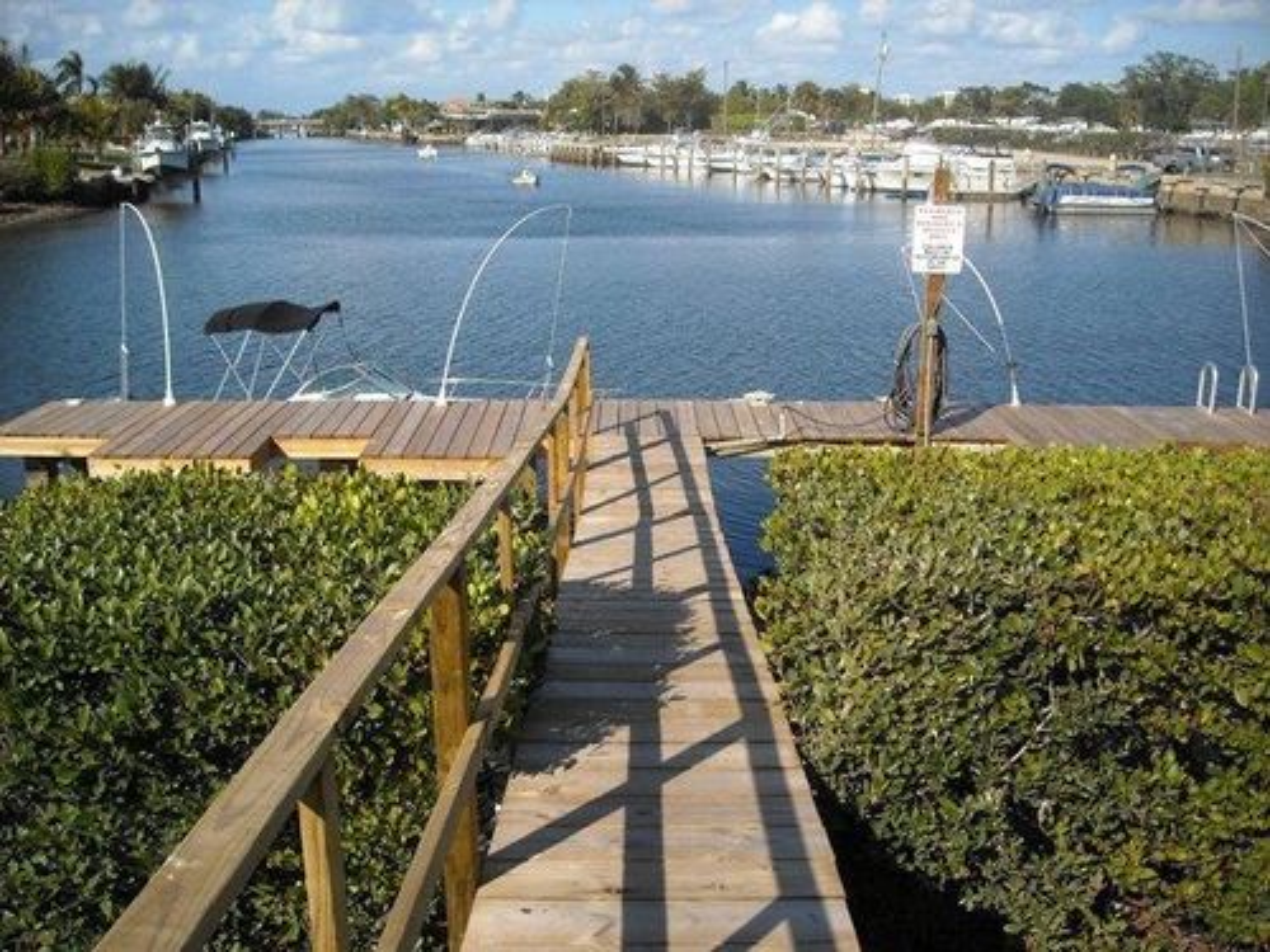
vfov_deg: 40.7
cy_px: 476
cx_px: 635
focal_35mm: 35
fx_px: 1284
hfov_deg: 52.6
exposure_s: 1/260
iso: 64
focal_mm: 5.7
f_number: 5.6
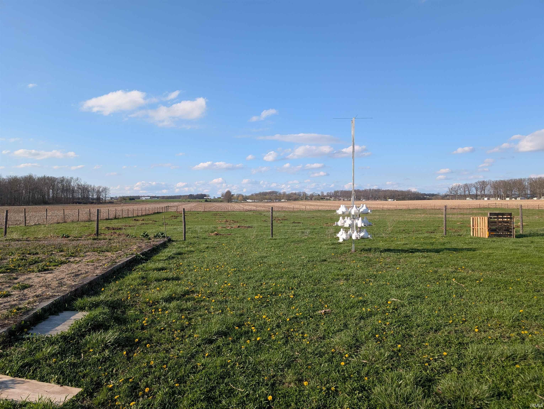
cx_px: 272
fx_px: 378
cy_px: 204
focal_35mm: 24
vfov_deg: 56.9
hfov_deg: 71.5
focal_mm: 6.9
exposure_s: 1/794
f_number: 1.68
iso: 23
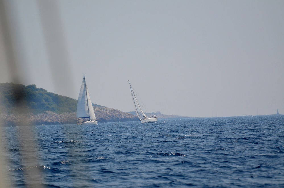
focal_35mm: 450
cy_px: 94
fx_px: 3542
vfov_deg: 3.0
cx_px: 142
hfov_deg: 4.6
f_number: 5.6
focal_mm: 300
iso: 400
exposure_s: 1/3200
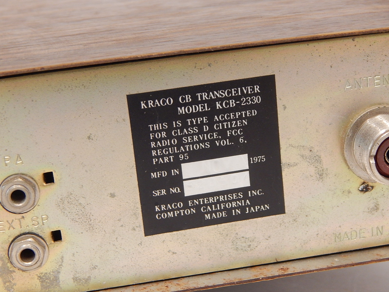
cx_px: 194
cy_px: 146
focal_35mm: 75
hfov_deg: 26.0
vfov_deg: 19.6
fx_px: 843
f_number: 4.2
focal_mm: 13.5
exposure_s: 1/15
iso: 400
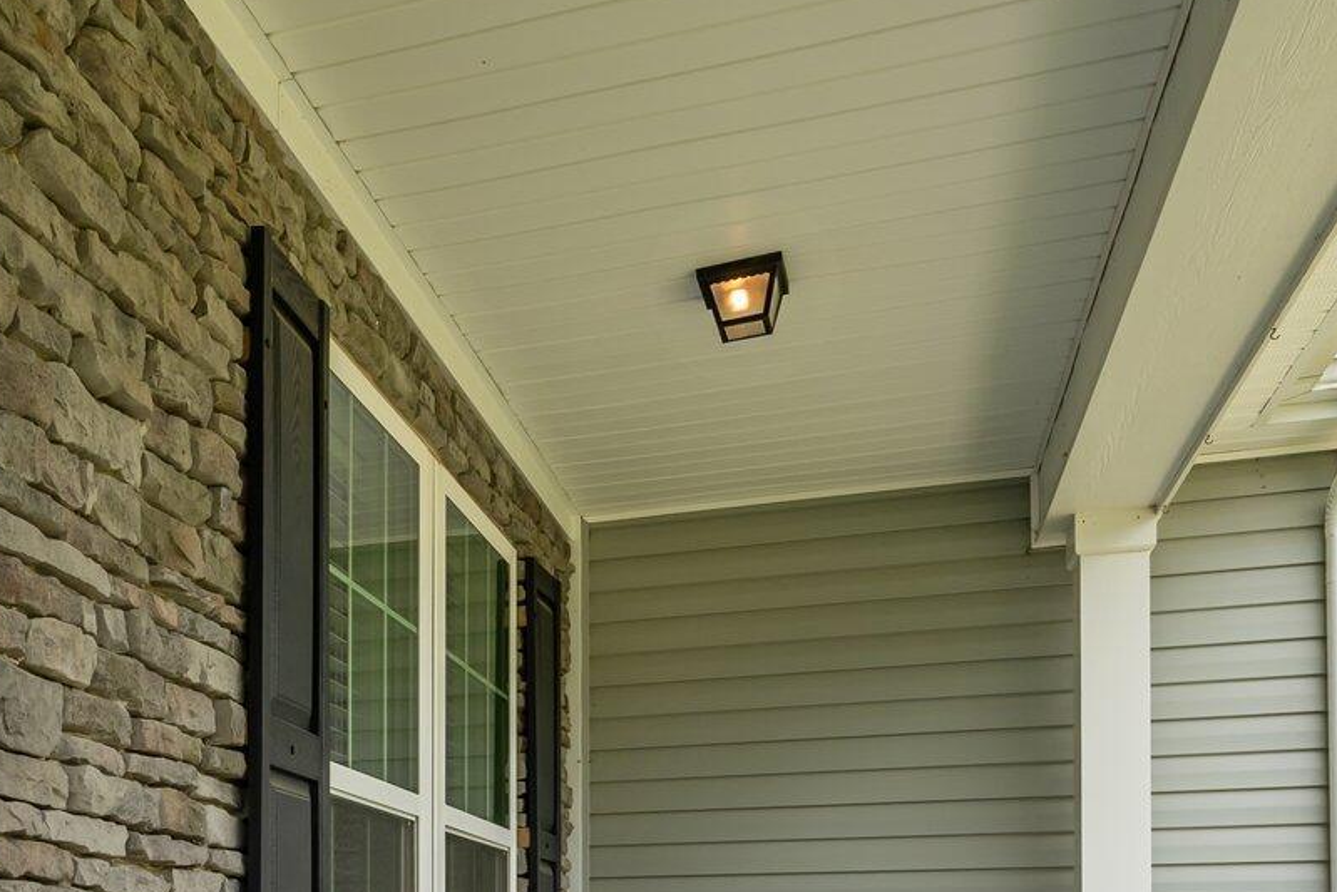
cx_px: 216
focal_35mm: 41
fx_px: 1523
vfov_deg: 29.7
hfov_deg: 44.4
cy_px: 958
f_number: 8
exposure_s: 1/320
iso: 400
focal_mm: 16
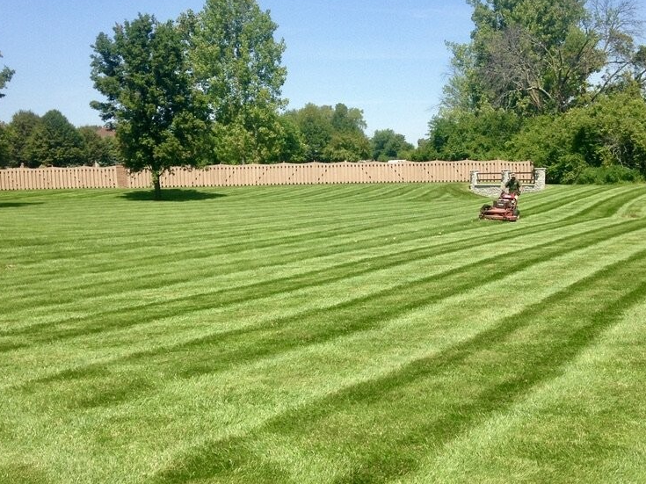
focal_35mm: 46
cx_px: 383
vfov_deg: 31.4
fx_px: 858
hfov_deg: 41.1
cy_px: 287
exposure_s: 1/1232
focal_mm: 4.13
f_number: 2.4
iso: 50
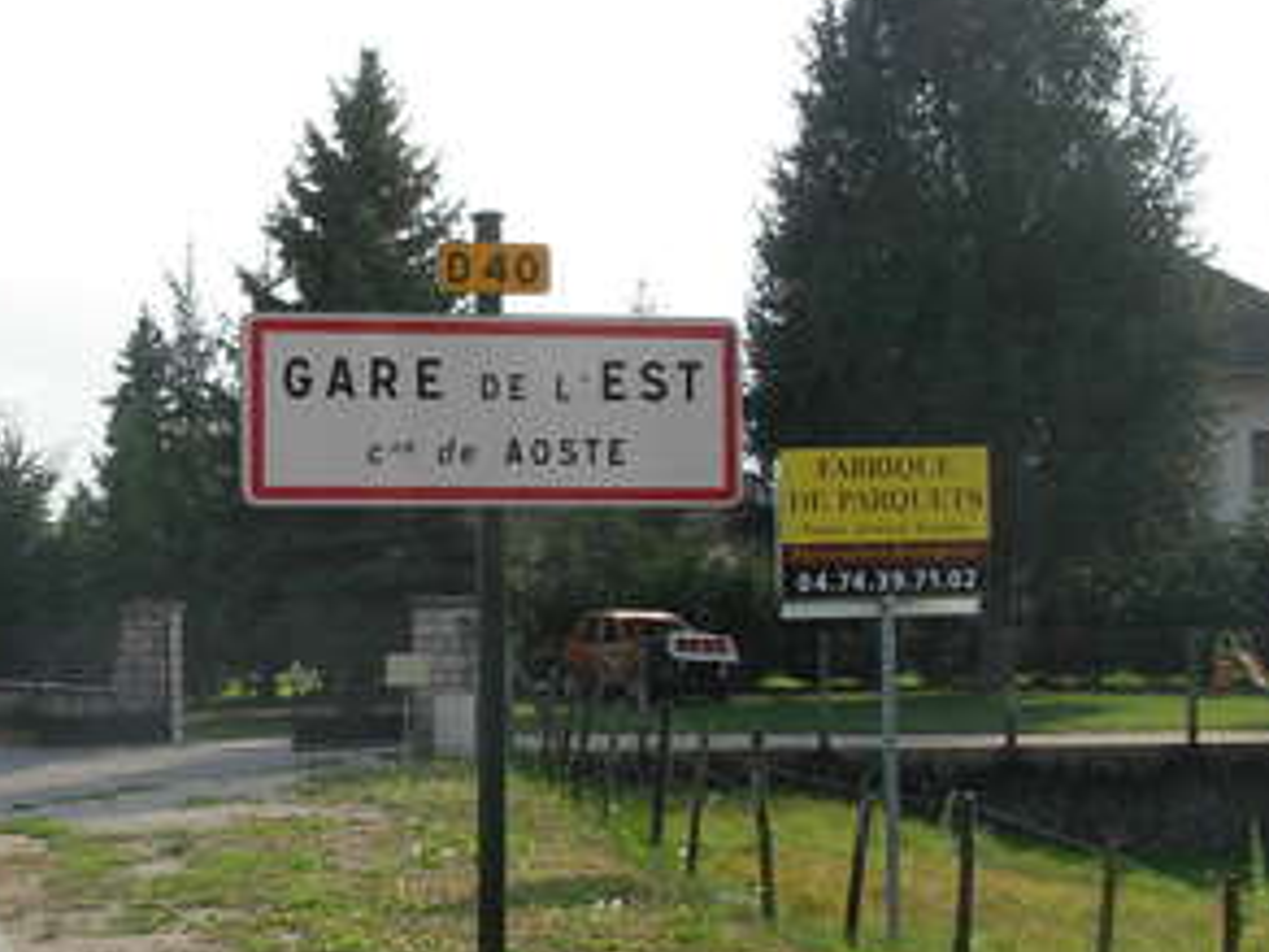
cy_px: 630
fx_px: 2859
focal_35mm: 78
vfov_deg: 18.8
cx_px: 135
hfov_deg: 24.3
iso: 79
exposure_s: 1/373
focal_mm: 6.3
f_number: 4.9
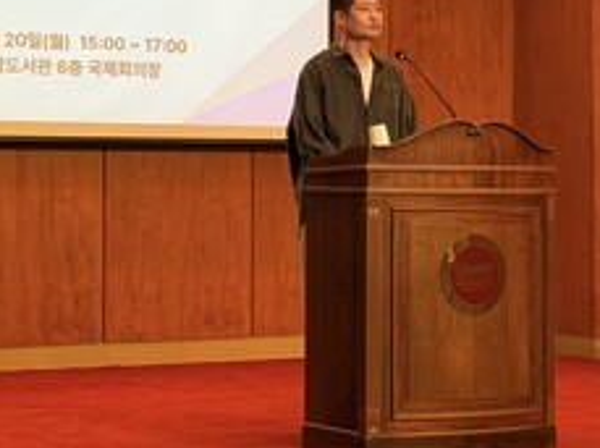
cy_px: 76
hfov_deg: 15.6
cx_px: 152
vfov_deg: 11.7
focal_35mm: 126
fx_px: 2181
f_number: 1.78
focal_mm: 6.76
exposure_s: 1/60
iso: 64
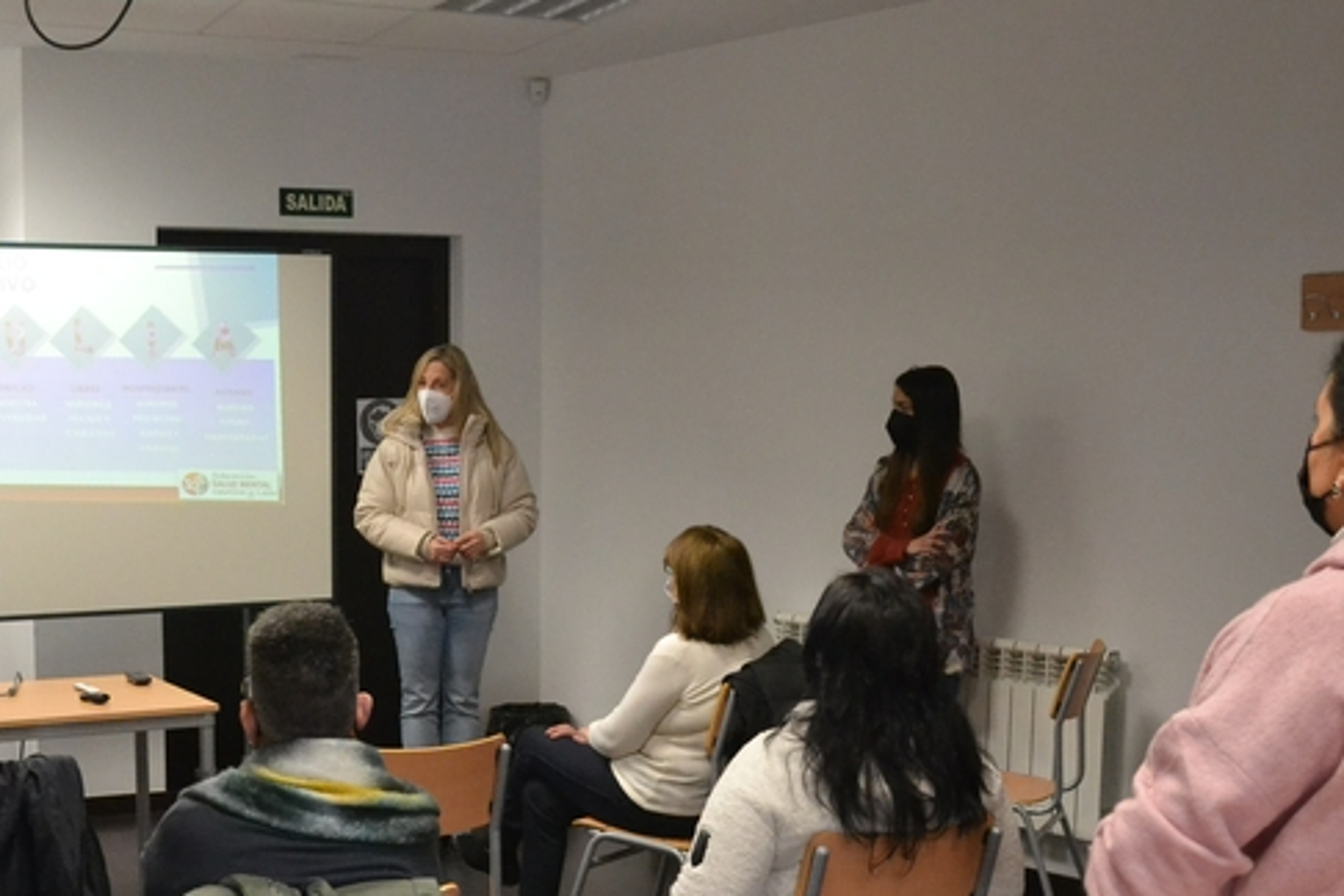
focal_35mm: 52
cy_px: 629
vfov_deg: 25.9
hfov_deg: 37.7
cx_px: 395
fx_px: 1935
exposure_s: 1/100
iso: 3200
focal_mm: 21
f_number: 5
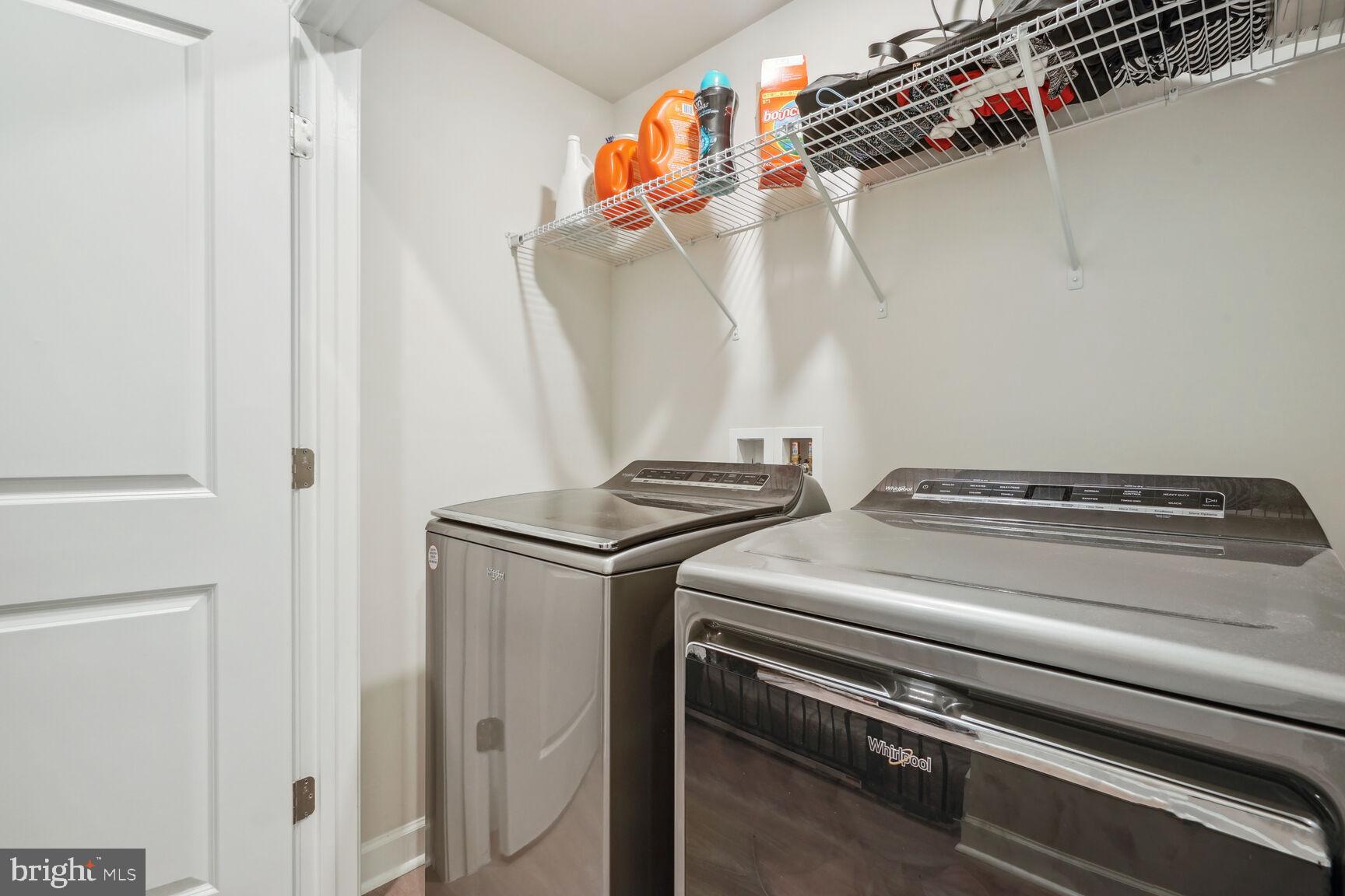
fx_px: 598
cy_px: 448
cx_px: 672
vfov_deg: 73.7
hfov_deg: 96.7
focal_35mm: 16
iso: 400
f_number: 10
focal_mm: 16
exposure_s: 1/5
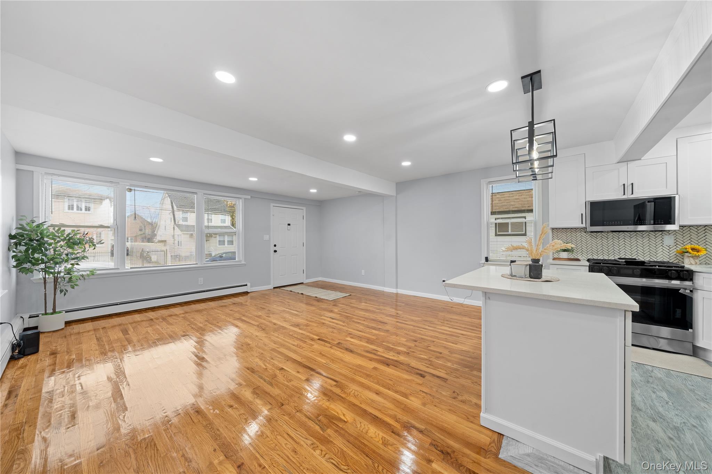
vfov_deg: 90.0
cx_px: 356
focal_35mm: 12
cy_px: 237
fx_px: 237
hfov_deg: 112.6
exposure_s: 1/5
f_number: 8
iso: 250
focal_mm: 12
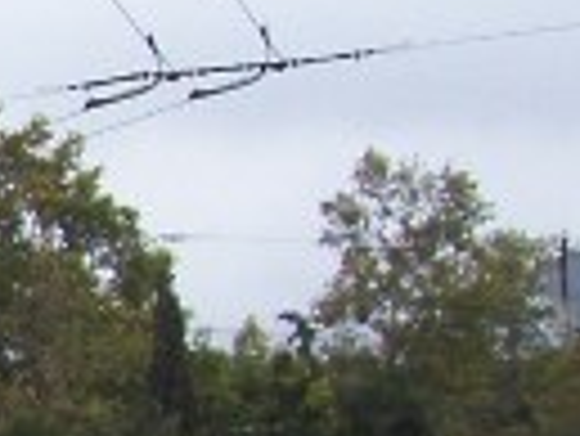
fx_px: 3975
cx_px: -1200
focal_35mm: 237
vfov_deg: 6.2
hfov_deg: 7.3
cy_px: 555
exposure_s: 1/352
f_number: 2.7
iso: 80
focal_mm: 5.6
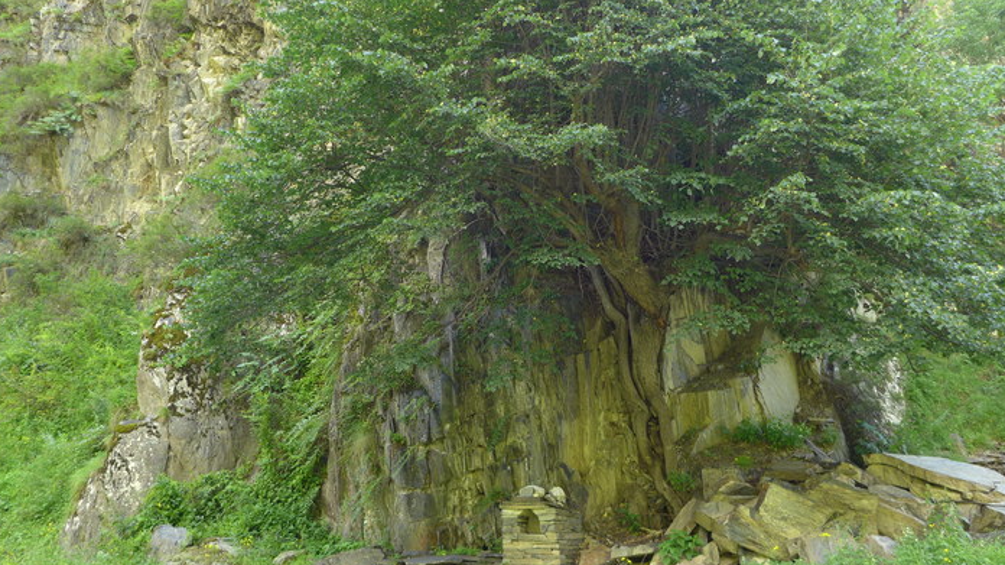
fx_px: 693
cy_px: 272
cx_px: 497
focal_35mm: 26
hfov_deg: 71.9
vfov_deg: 44.3
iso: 80
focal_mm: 4.7
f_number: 1.8
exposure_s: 1/125
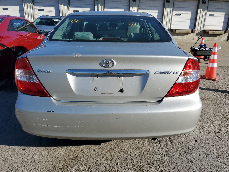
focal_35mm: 26
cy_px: 86
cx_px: 114
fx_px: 172
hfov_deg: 67.3
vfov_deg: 53.1
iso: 50
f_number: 1.5
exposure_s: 1/3333
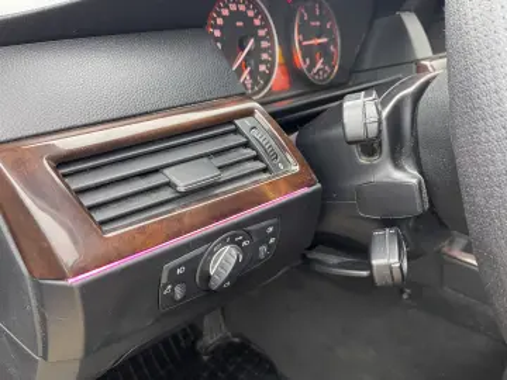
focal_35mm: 25
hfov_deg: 69.4
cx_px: 254
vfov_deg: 54.9
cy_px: 190
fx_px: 366
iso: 400
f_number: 1.6
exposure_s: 1/60
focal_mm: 5.1
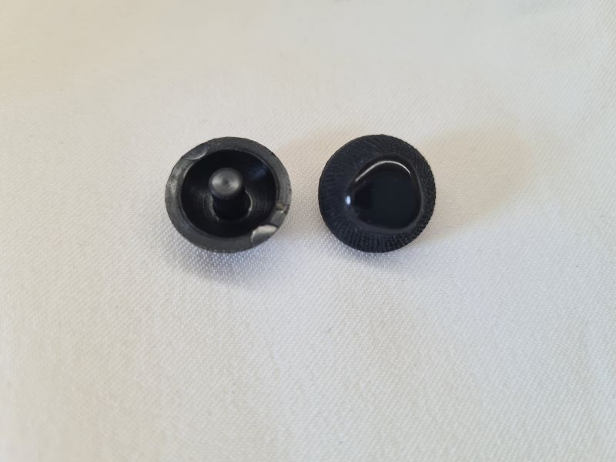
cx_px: 308
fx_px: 463
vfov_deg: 53.1
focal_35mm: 26
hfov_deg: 67.3
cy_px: 231
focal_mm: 5.4
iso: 50
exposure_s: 1/228
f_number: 1.8
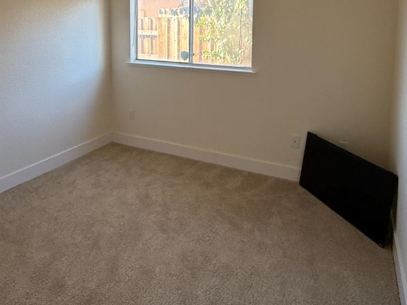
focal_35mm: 27
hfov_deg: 65.3
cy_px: 53
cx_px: 213
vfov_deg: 47.9
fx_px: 317
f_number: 2.2
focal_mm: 2.22
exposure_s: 1/99
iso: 160
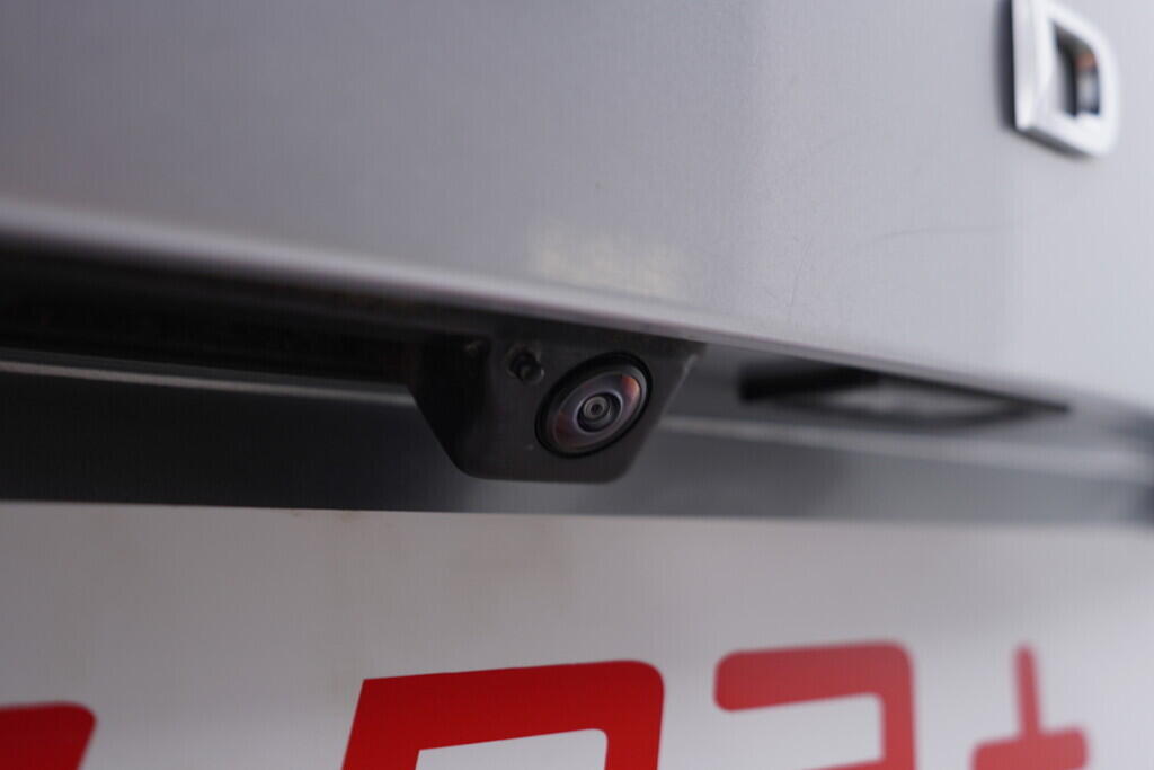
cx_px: 577
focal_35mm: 36
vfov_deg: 36.9
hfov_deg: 53.1
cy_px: 385
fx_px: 1154
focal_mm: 24
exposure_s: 1/50
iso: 125
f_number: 3.2
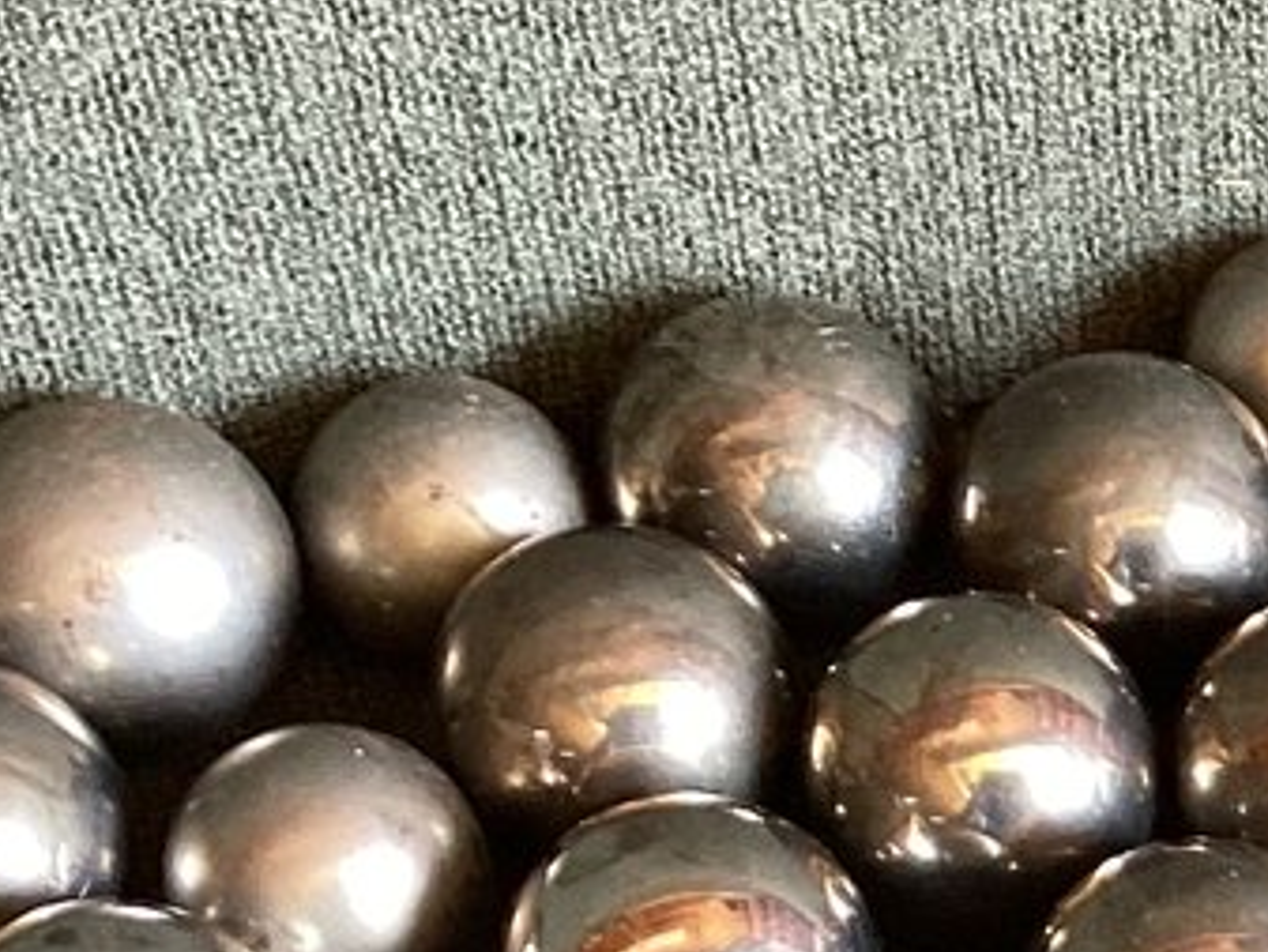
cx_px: 2101
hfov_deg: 13.1
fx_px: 5093
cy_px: 1383
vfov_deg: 10.4
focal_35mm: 139
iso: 100
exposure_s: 1/50
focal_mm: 3.3
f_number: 2.4
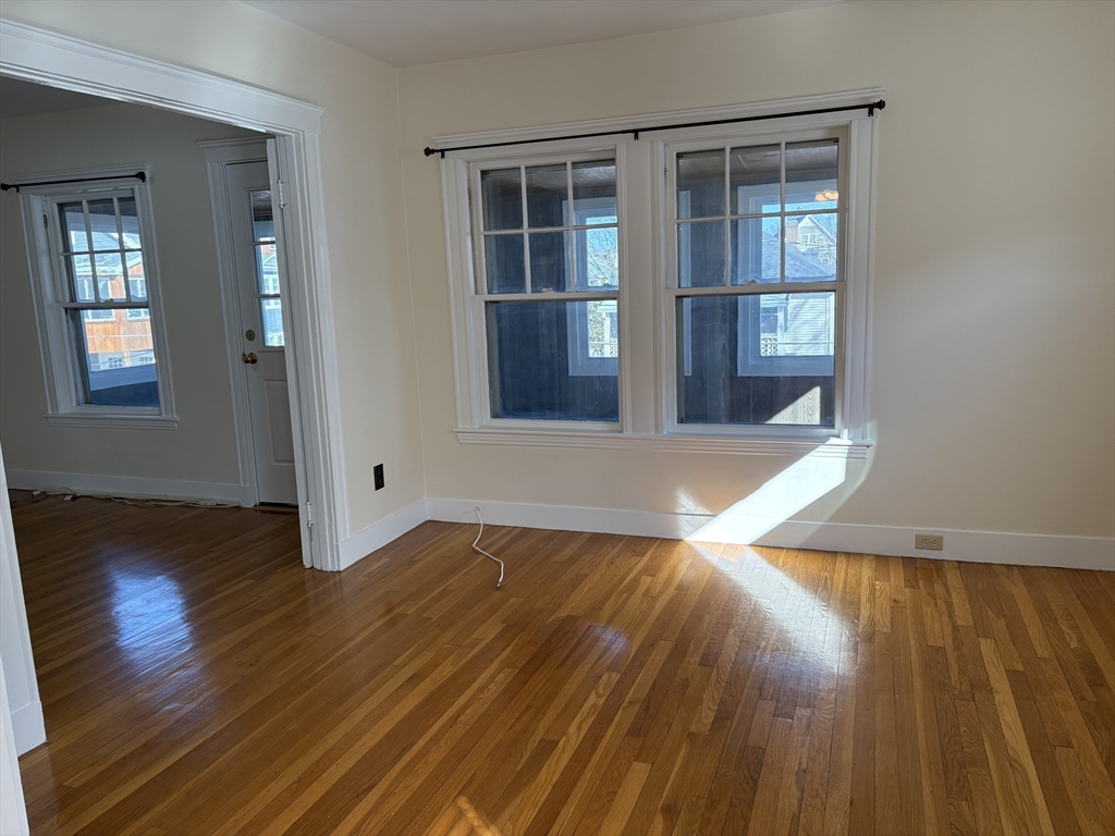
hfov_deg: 67.3
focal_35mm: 26
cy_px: 418
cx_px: 558
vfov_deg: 53.1
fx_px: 837
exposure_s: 1/234
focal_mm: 5.96
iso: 80
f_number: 1.6
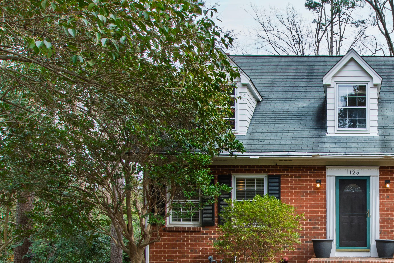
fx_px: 361
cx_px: 351
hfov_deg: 51.0
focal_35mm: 33
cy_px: 229
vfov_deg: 37.7
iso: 200
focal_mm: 10
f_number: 8
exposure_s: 1/60
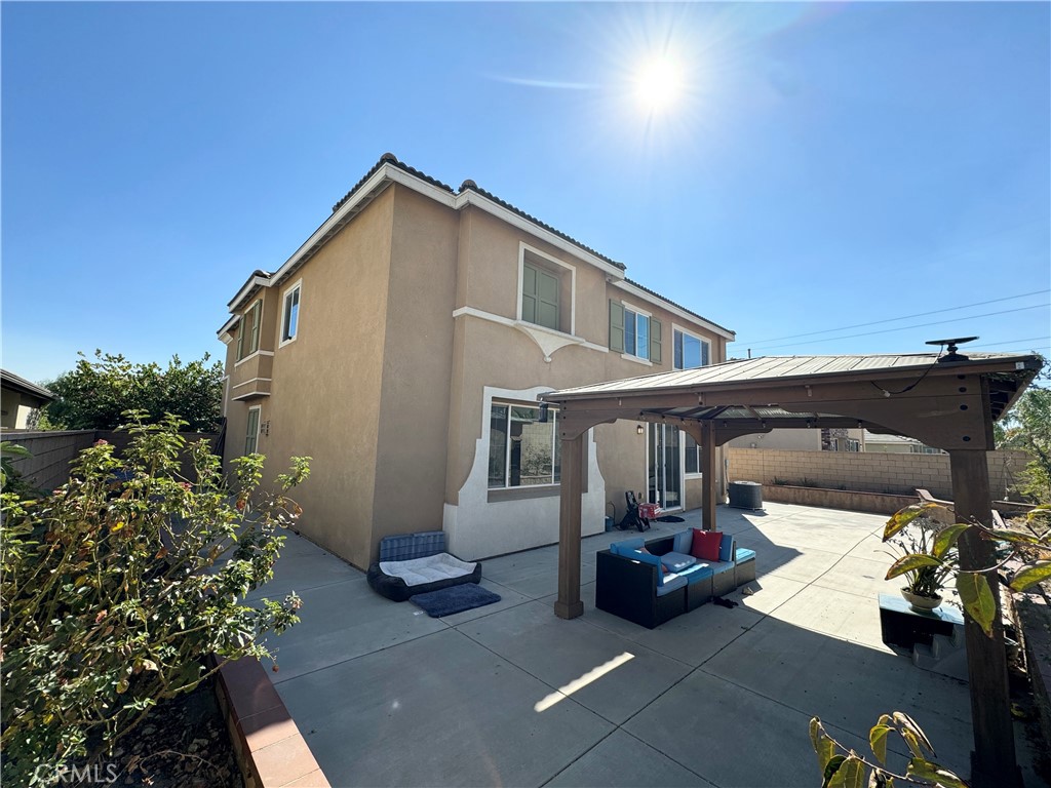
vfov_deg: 85.7
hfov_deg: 102.1
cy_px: 394
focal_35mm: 14
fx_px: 425
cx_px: 526
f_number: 2.2
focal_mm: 2.22
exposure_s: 1/1198
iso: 40
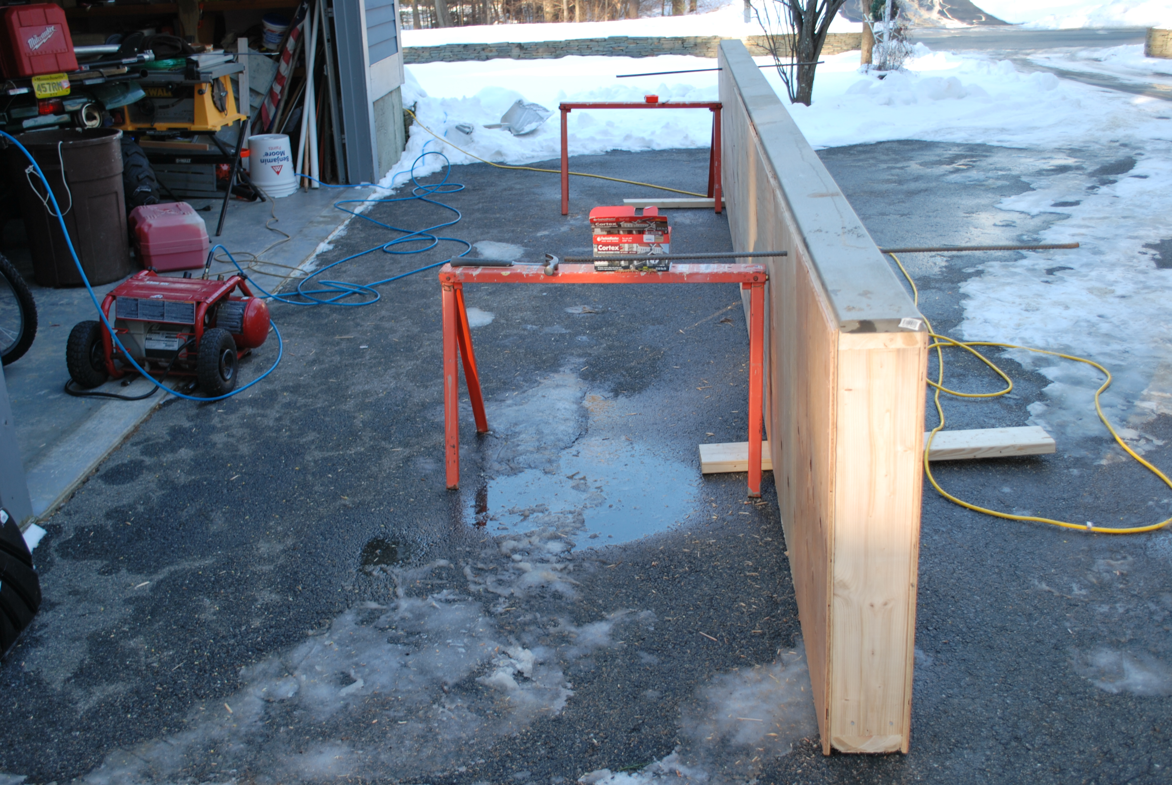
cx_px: 586
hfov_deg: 53.1
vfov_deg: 37.0
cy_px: 392
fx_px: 1173
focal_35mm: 36
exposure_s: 1/50
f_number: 4.2
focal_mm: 24
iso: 100
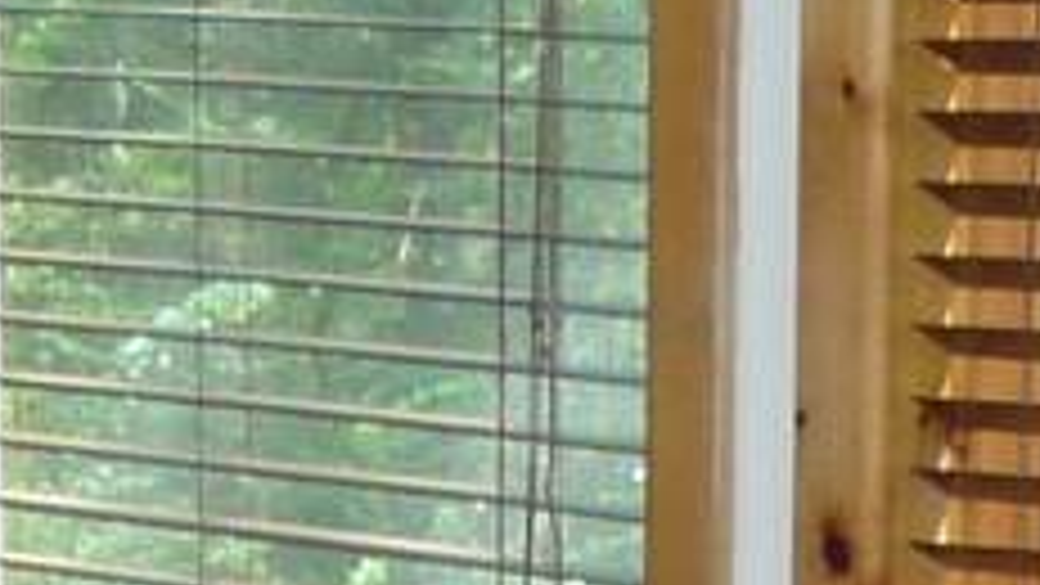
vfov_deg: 5.5
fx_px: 5985
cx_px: -135
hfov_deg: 9.8
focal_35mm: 217
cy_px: 1022
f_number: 2.8
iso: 200
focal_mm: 6
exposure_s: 1/30
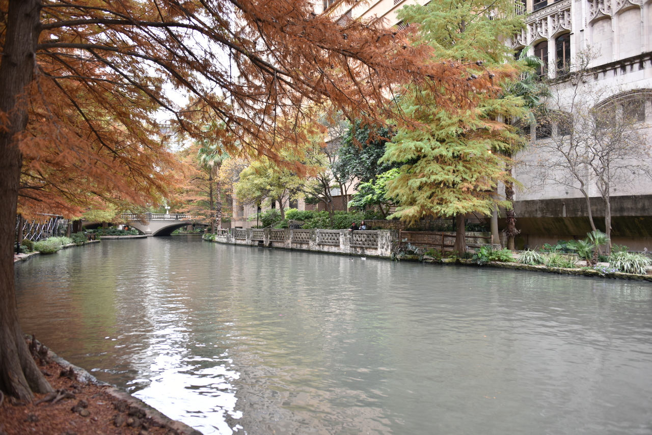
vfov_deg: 46.4
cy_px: 218
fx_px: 507
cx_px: 326
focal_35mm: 28
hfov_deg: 65.5
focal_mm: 28
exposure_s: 1/60
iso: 100
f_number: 4
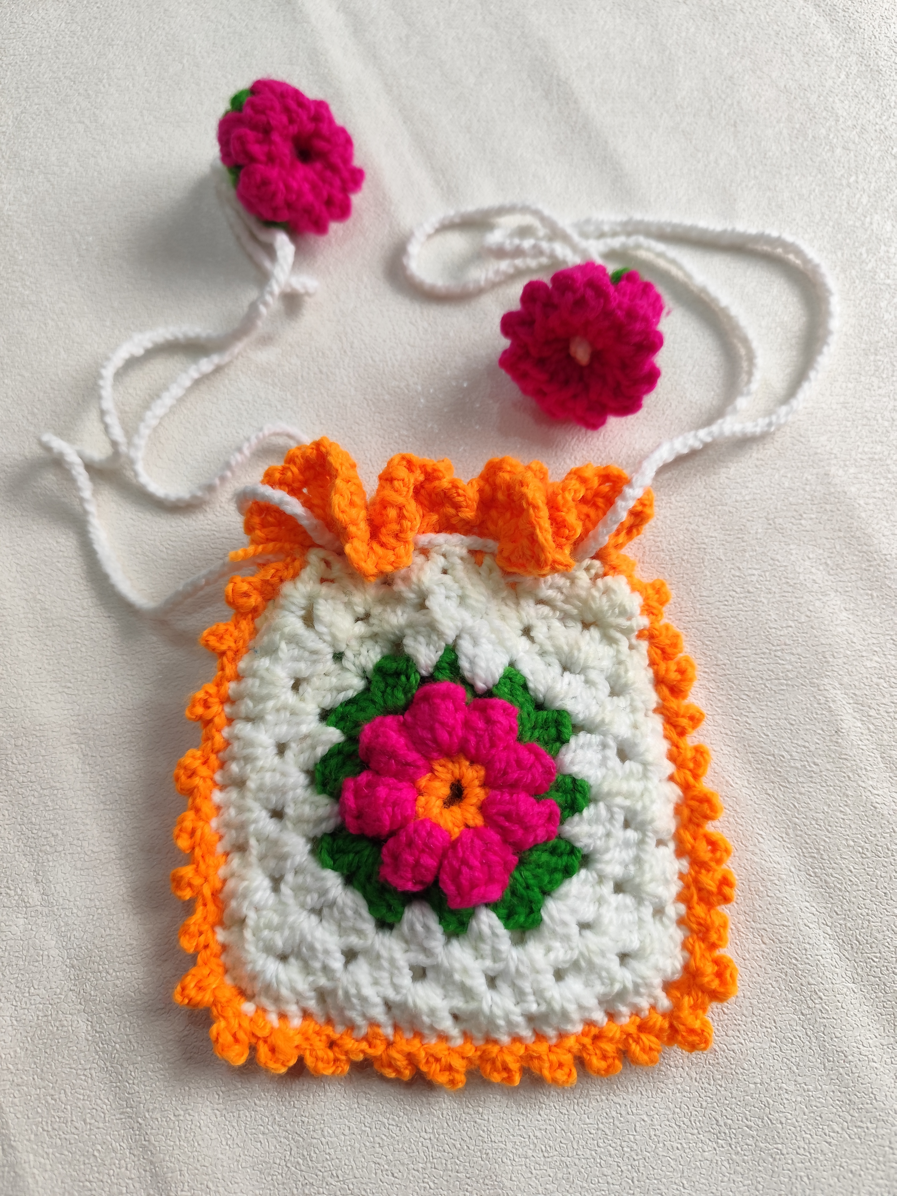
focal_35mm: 23
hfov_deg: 58.9
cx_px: 448
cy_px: 598
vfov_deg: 73.9
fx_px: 795
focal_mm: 6.19
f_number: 1.65
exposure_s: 1/100
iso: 800
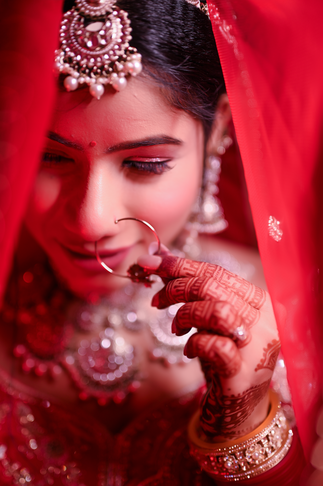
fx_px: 674
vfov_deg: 39.6
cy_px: 243
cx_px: 162
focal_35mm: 50
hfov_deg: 27.0
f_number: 1.8
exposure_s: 1/200
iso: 250
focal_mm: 50
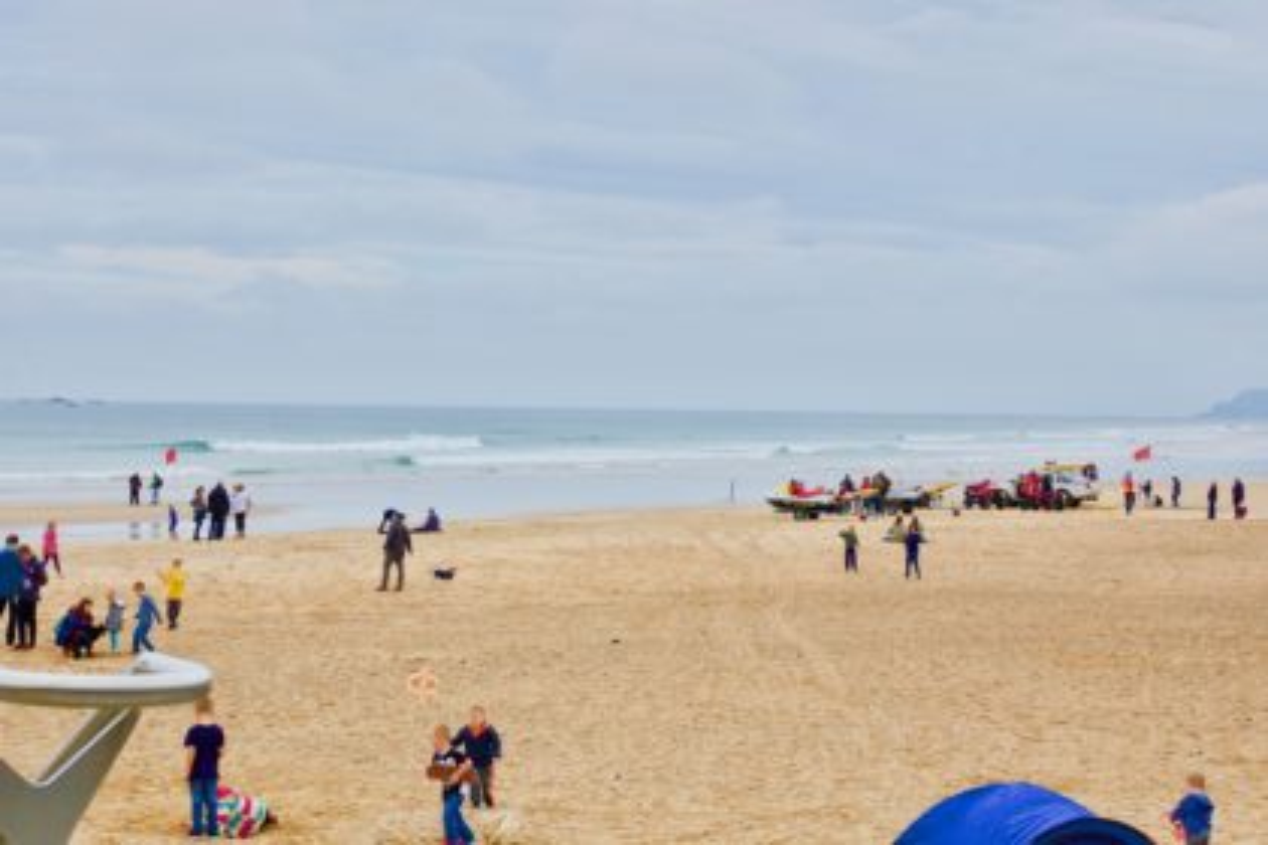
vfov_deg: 18.2
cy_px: 422
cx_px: 634
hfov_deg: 27.0
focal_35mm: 75
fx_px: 2641
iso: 200
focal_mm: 50
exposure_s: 1/320
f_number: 10
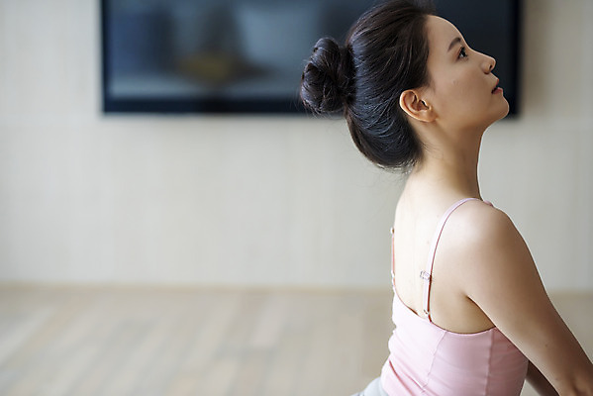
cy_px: 198
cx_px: 296
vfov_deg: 16.1
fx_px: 1401
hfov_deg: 23.9
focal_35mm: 85
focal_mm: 85
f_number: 2
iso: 400
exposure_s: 1/400
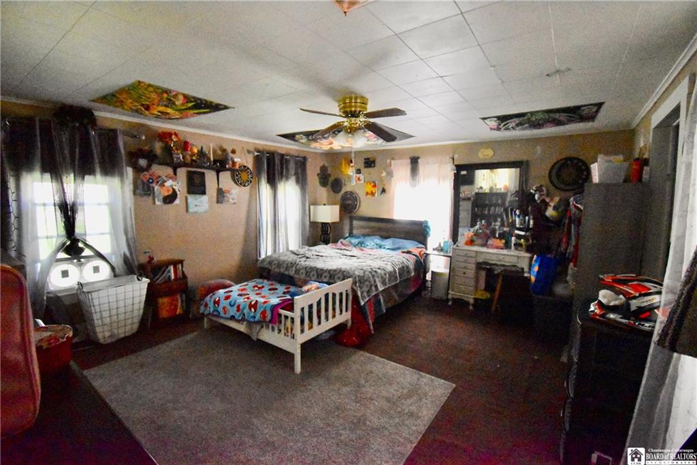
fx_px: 290
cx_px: 348
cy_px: 232
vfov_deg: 77.3
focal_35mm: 15
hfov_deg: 100.4
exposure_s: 1/125
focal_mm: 10
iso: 9000
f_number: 4.5
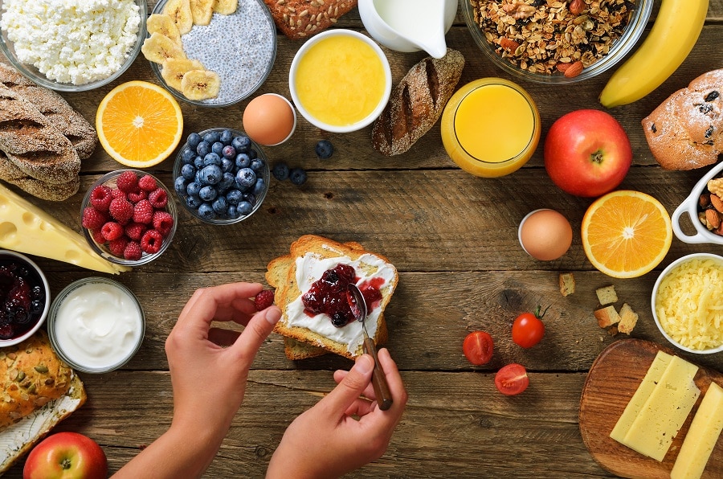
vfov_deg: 19.6
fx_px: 1383
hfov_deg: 29.3
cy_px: 240
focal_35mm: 69
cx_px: 362
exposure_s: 1/40
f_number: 5
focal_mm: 46
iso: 100
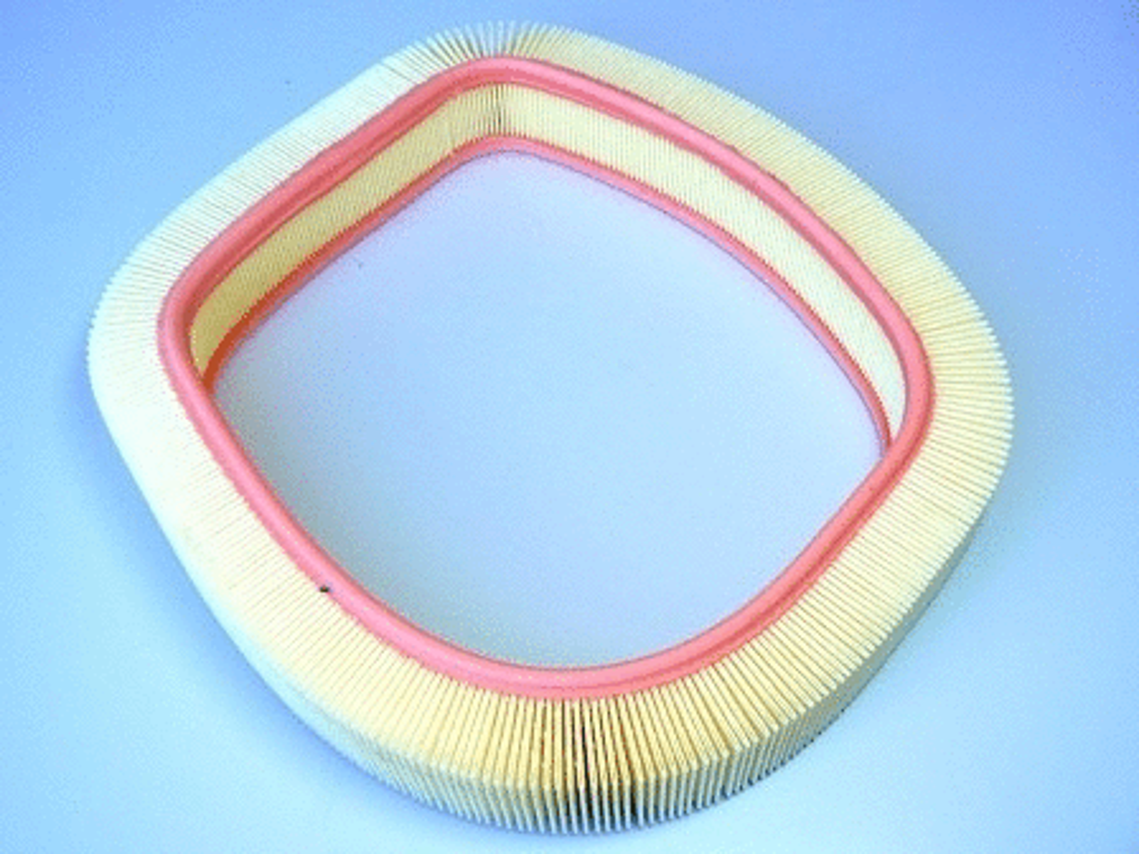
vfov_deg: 39.7
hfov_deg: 51.4
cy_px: 427
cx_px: 570
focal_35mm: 36
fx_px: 1185
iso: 80
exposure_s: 1/50
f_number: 3.2
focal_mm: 6
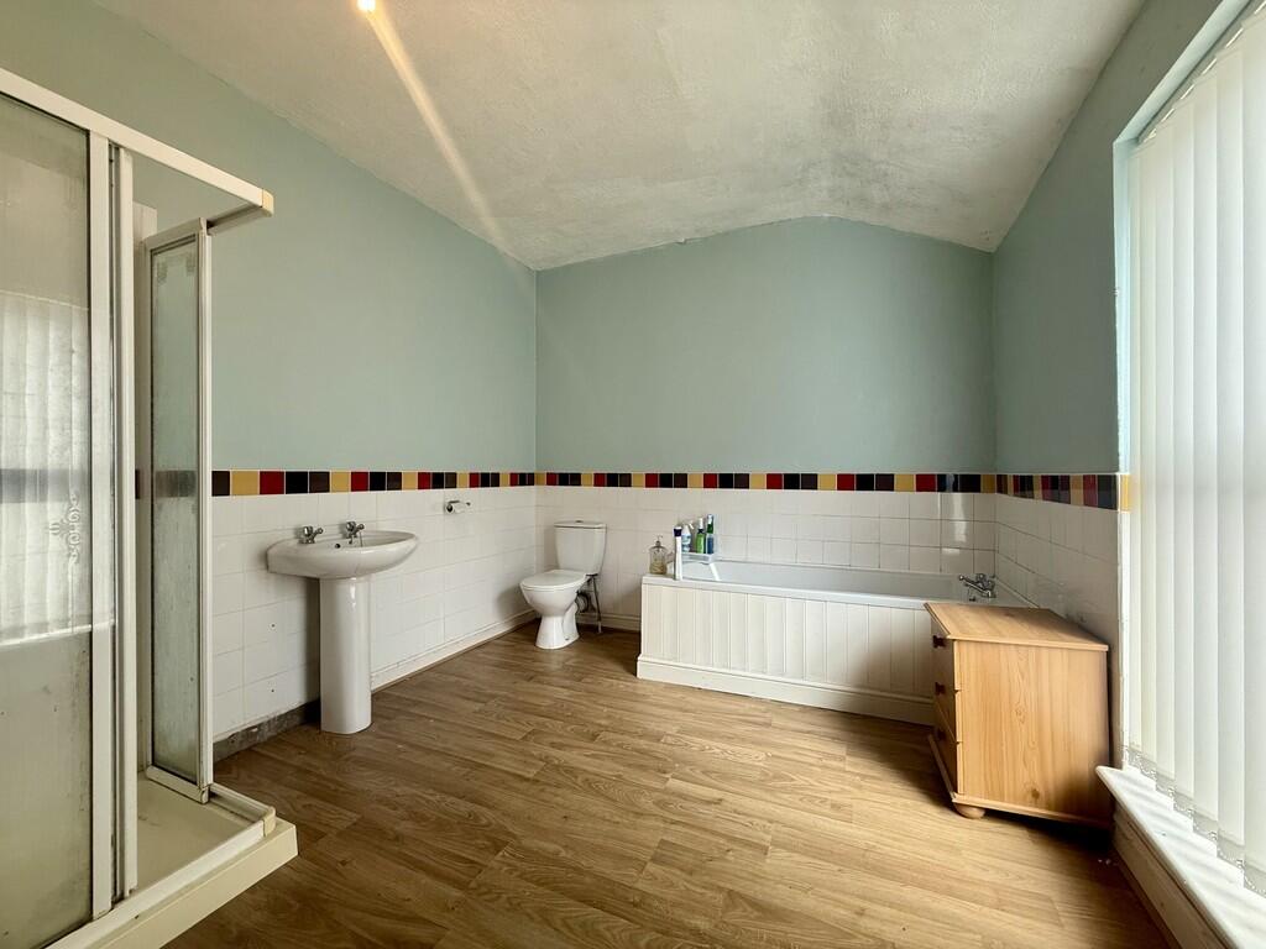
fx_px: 512
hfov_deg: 102.1
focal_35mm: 14
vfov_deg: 85.7
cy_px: 474
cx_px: 633
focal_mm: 2.22
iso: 160
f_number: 2.2
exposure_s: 1/99
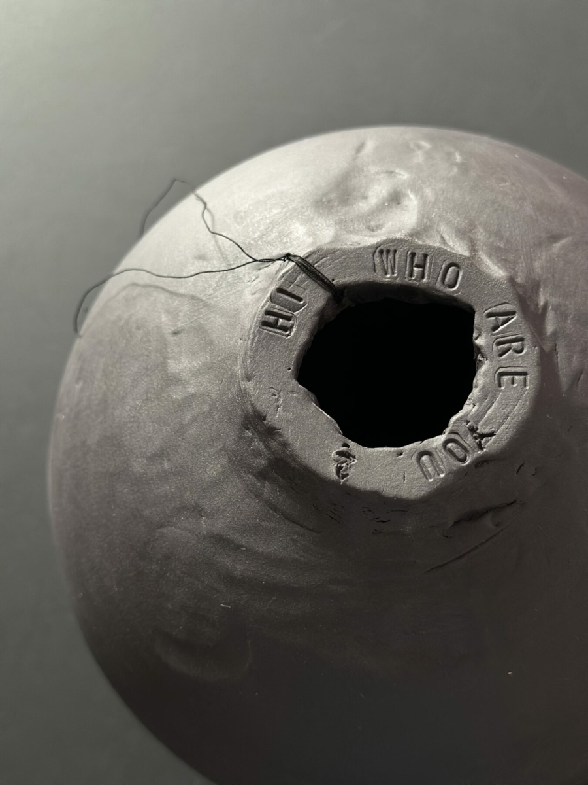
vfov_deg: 39.7
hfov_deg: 30.3
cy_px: 392
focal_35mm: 48
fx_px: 1087
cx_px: 294
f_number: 1.78
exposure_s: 1/40
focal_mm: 6.86
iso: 400
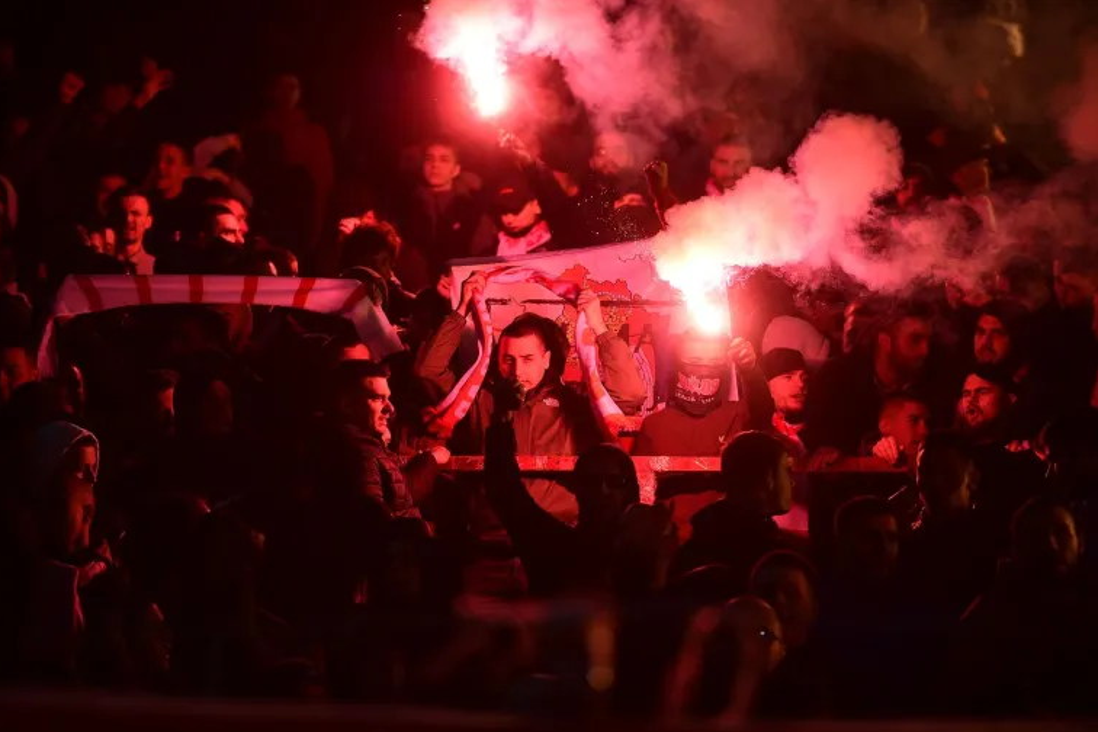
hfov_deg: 10.2
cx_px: 548
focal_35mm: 201
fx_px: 6130
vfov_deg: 6.8
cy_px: 366
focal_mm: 200
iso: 500
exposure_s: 1/1250
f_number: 3.2
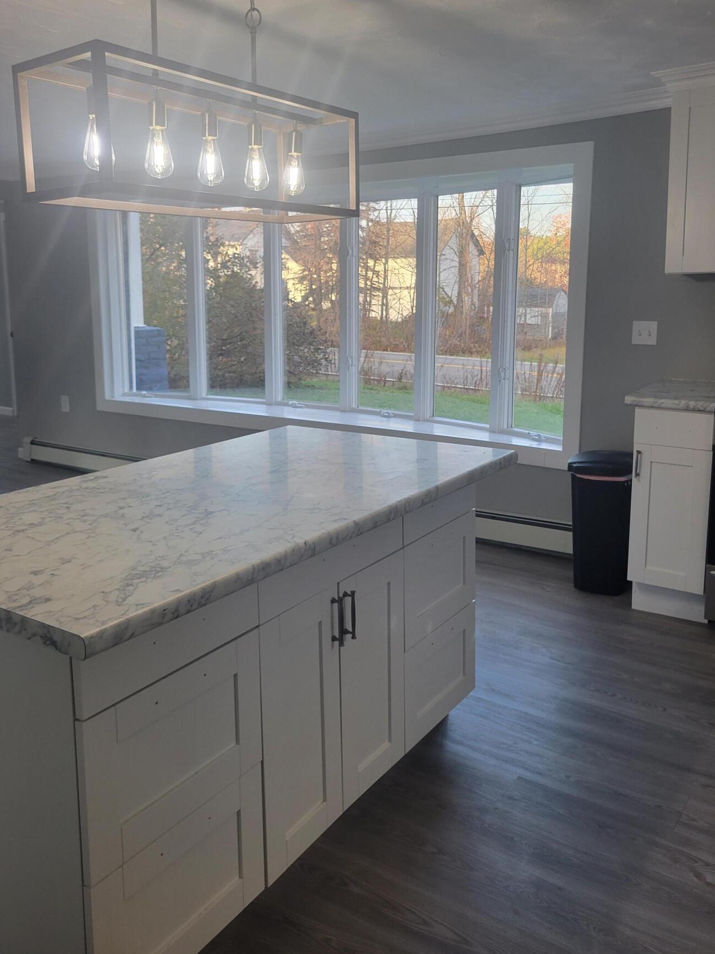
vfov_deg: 59.7
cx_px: 338
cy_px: 411
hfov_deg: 46.8
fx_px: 826
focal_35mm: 30
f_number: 1.8
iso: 100
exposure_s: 1/119
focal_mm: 5.4
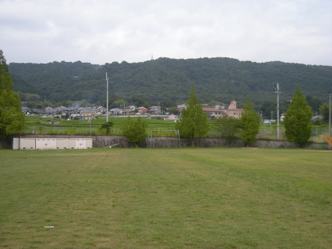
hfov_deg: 35.5
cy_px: 124
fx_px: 518
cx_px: 166
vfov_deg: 27.0
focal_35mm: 54
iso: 64
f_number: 3.3
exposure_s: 1/502
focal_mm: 8.8
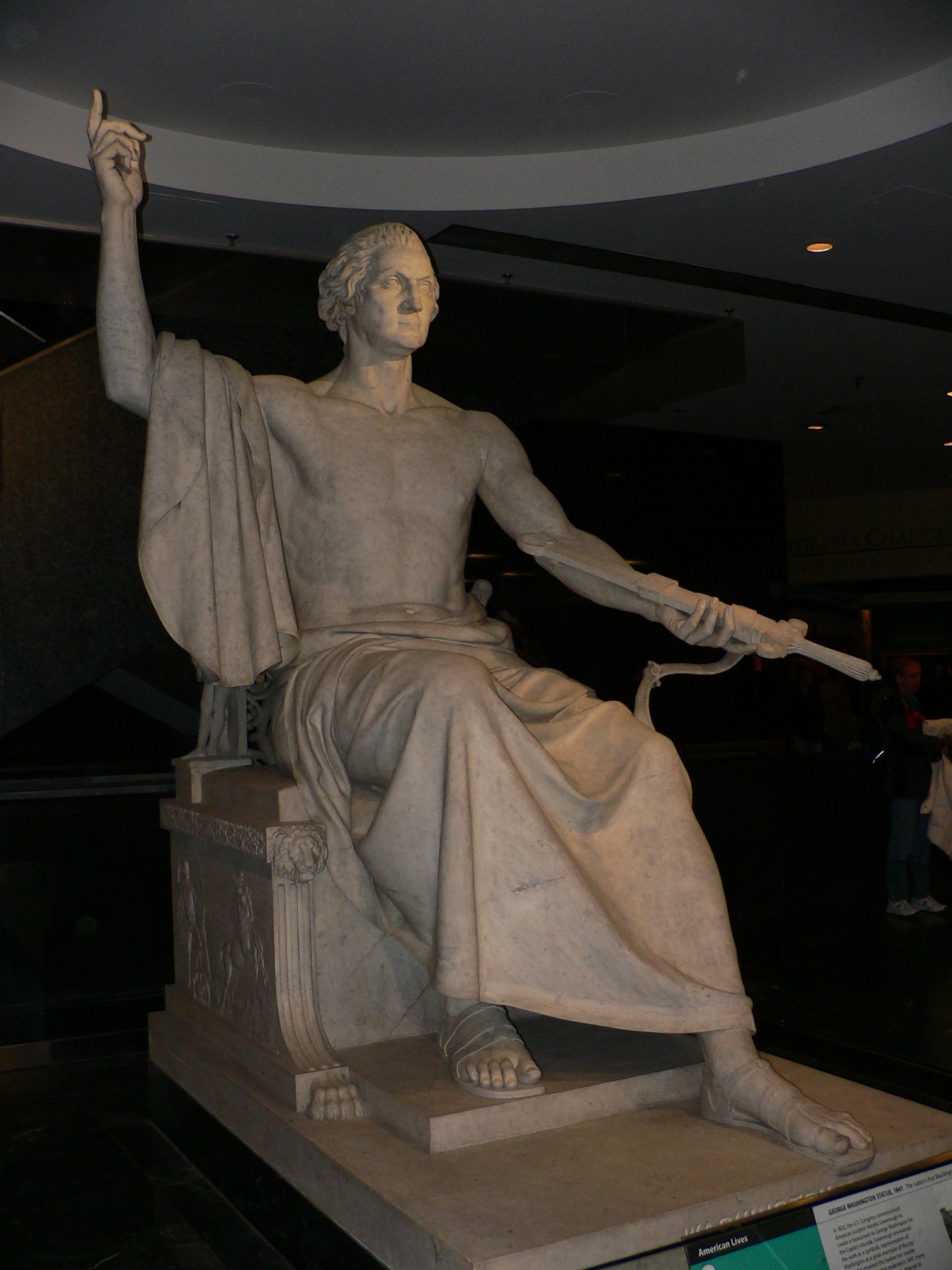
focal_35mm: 35
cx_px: 476
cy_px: 635
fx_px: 1283
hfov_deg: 40.7
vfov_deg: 52.6
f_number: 2.8
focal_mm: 4.6
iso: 100
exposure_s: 1/60
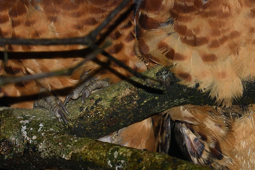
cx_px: 209
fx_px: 10282
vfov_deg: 0.9
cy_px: 57
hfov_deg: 1.4
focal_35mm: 1452
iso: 400
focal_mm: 300
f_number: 6.3
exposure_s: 1/250
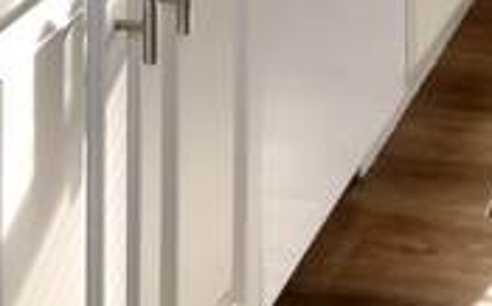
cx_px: 236
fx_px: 1500
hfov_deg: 18.6
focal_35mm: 112
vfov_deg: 8.9
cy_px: -691
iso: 180
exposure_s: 1/125
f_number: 5.6
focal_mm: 10
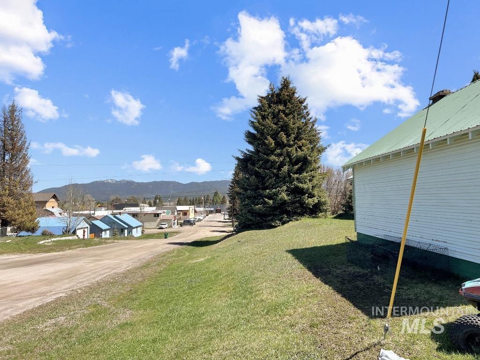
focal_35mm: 26
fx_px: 361
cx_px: 240
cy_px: 180
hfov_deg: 67.3
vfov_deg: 53.1
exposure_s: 1/3460
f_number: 1.5
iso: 50
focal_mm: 5.7
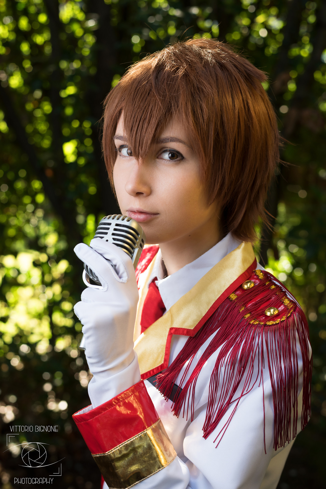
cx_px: 163
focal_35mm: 50
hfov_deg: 27.0
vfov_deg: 39.6
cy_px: 244
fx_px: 679
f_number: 4.5
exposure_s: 1/125
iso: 250
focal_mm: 50
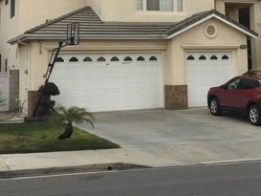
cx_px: 182
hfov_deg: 28.3
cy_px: 15
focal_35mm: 68
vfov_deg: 21.1
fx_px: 513
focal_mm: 4.15
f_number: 2.2
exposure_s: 1/335
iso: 32
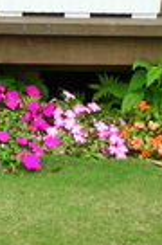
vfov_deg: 12.4
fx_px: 1092
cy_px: -79
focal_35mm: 161
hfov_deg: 8.1
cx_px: -158
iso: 50
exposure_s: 1/53.4
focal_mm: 5.8
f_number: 8.5
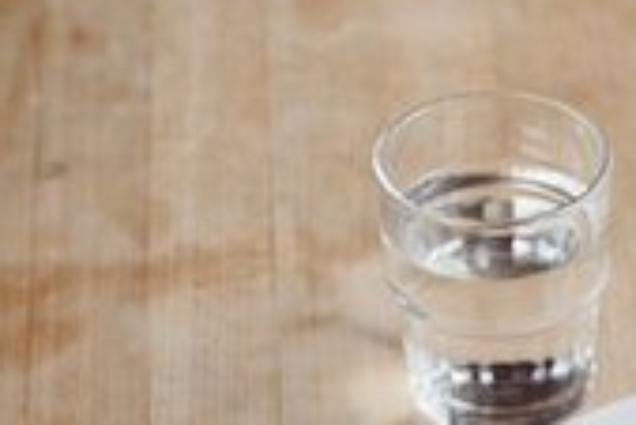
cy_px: 549
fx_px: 3519
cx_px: 858
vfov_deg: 6.9
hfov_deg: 10.1
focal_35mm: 199
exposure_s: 1/160
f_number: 5.6
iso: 1600
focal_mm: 70
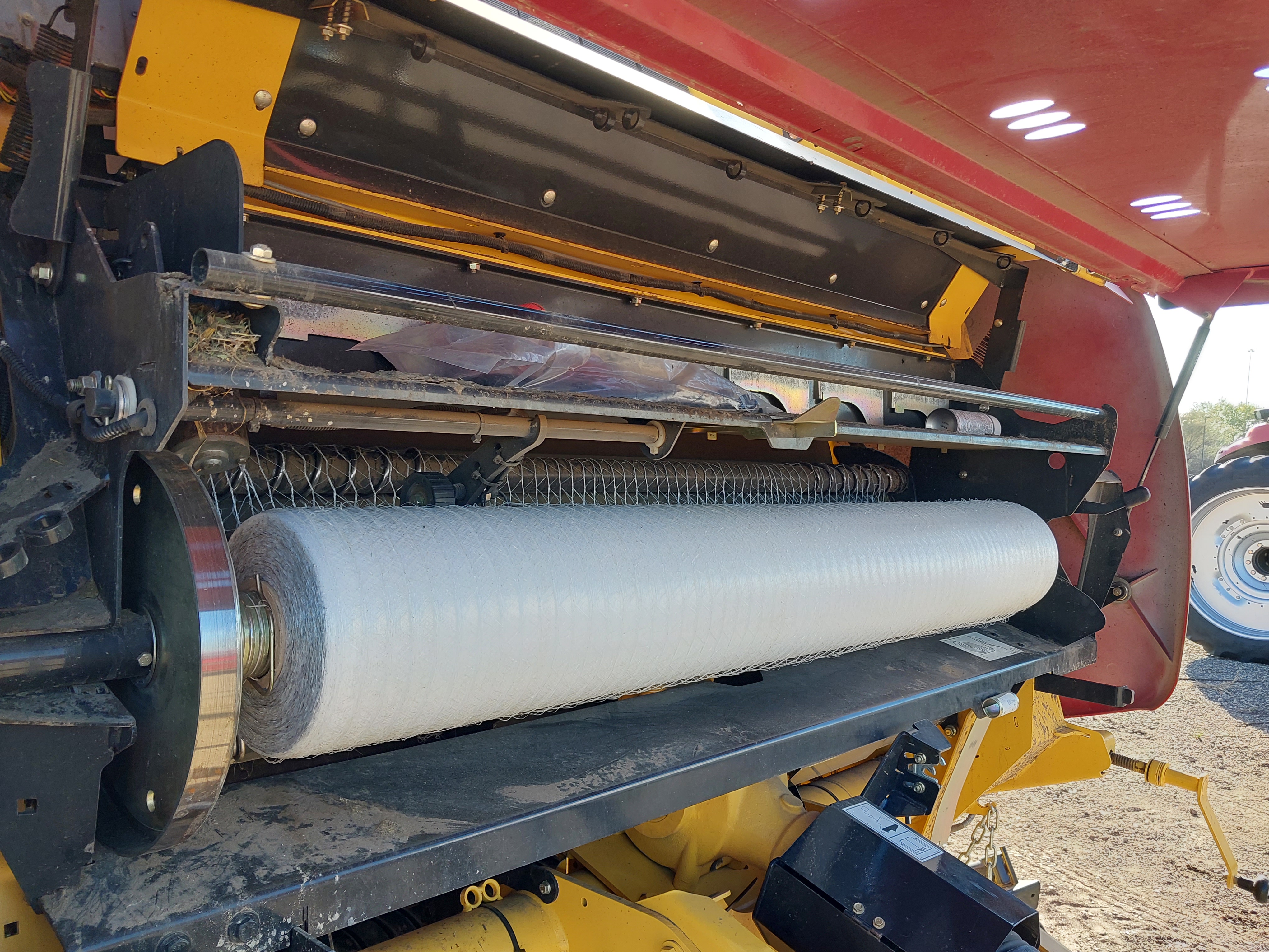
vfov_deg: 51.4
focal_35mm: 27
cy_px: 476
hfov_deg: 65.3
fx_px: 990
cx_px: 634
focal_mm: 4
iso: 32
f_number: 1.8
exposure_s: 1/120
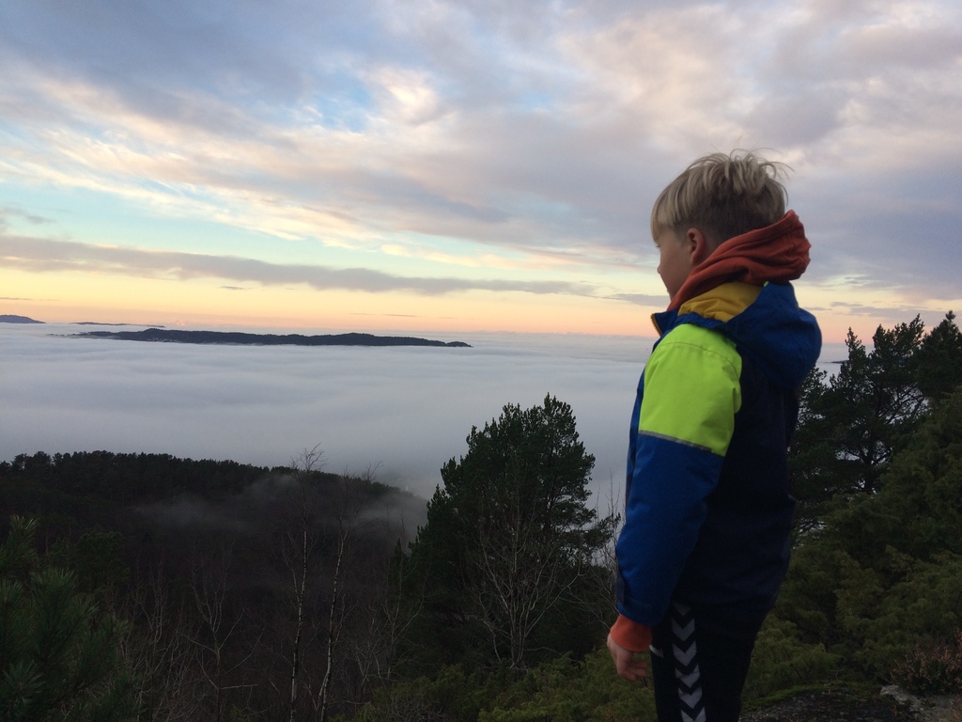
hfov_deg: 61.7
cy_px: 361
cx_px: 481
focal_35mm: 29
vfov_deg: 48.2
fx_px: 806
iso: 32
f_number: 2.2
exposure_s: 1/100
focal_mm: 4.15
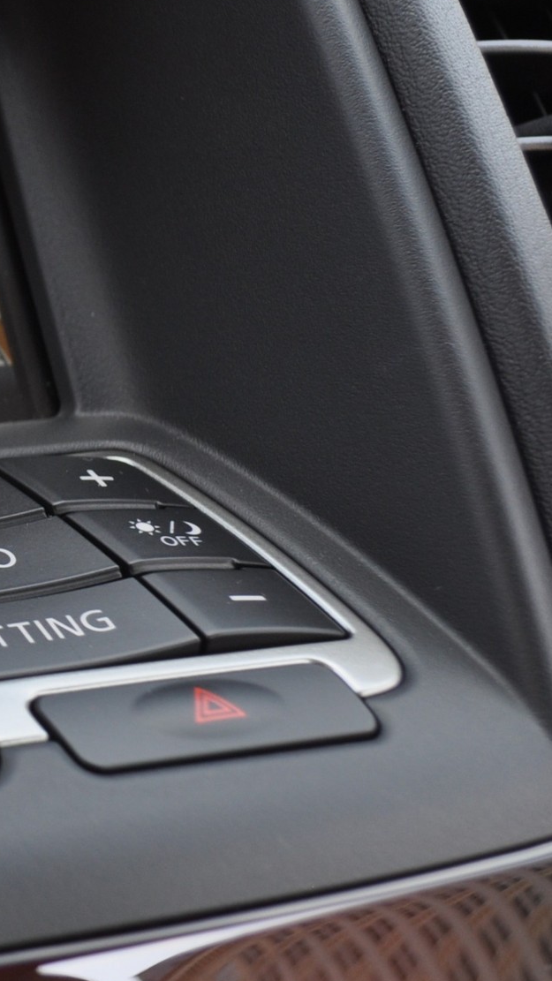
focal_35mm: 113
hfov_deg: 10.1
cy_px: 324
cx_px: -483
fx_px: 2940
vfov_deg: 18.9
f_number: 5.6
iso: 280
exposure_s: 1/125
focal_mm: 32
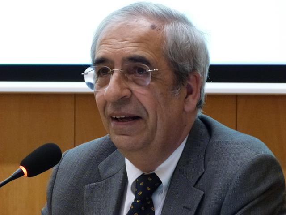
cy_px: 108
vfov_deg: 4.3
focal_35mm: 346
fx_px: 2859
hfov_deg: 5.7
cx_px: 143
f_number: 4.1
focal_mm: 62.3
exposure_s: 1/15
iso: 800
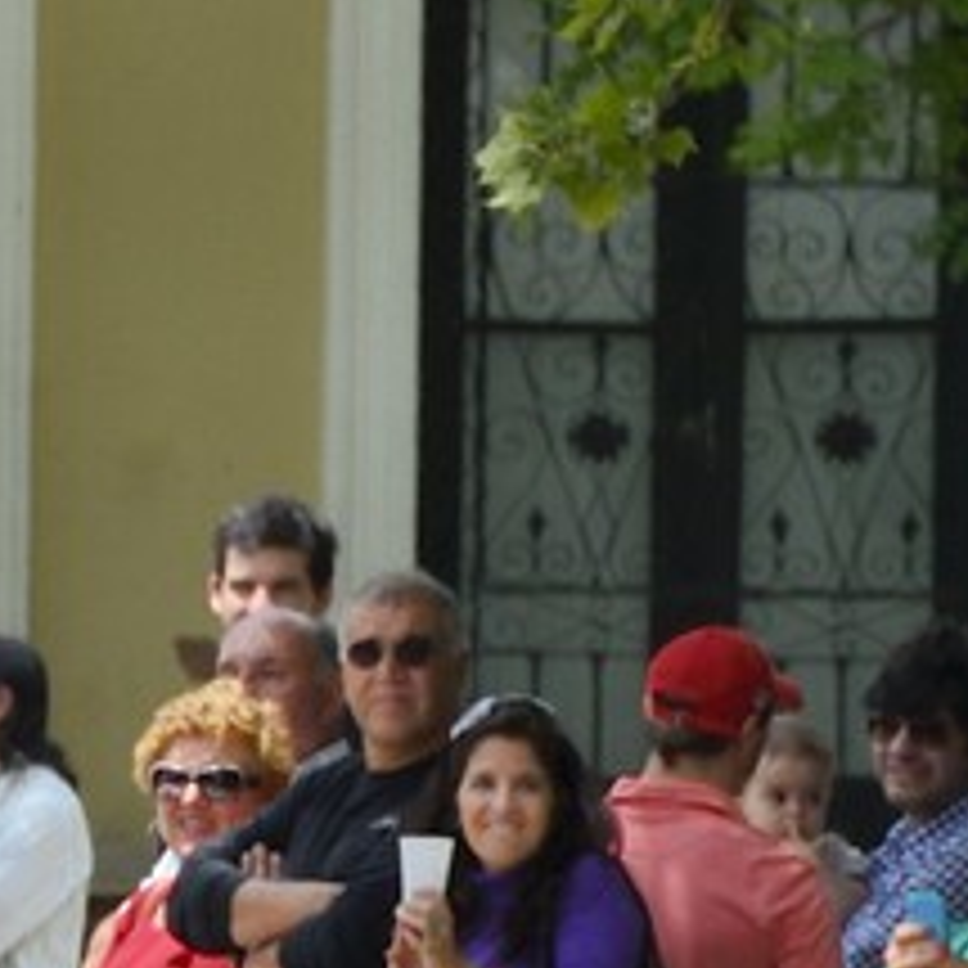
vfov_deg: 1.4
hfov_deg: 1.4
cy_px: 878
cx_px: -2355
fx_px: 40053
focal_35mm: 1266
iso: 400
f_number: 10
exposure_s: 1/640
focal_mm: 200
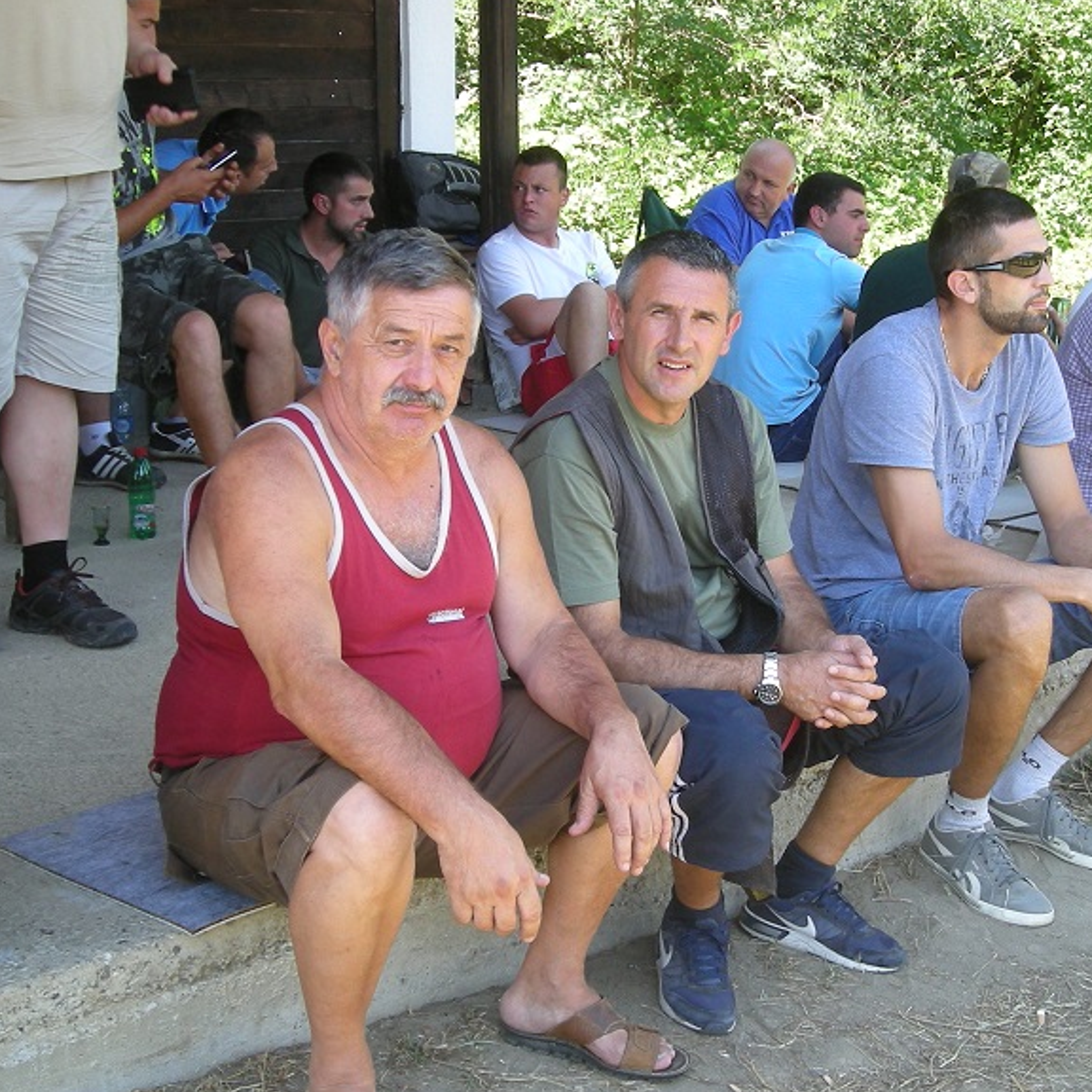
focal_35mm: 55
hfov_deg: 31.0
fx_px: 1963
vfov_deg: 31.1
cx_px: 648
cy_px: 538
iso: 50
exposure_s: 1/83
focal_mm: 5.7
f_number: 2.8
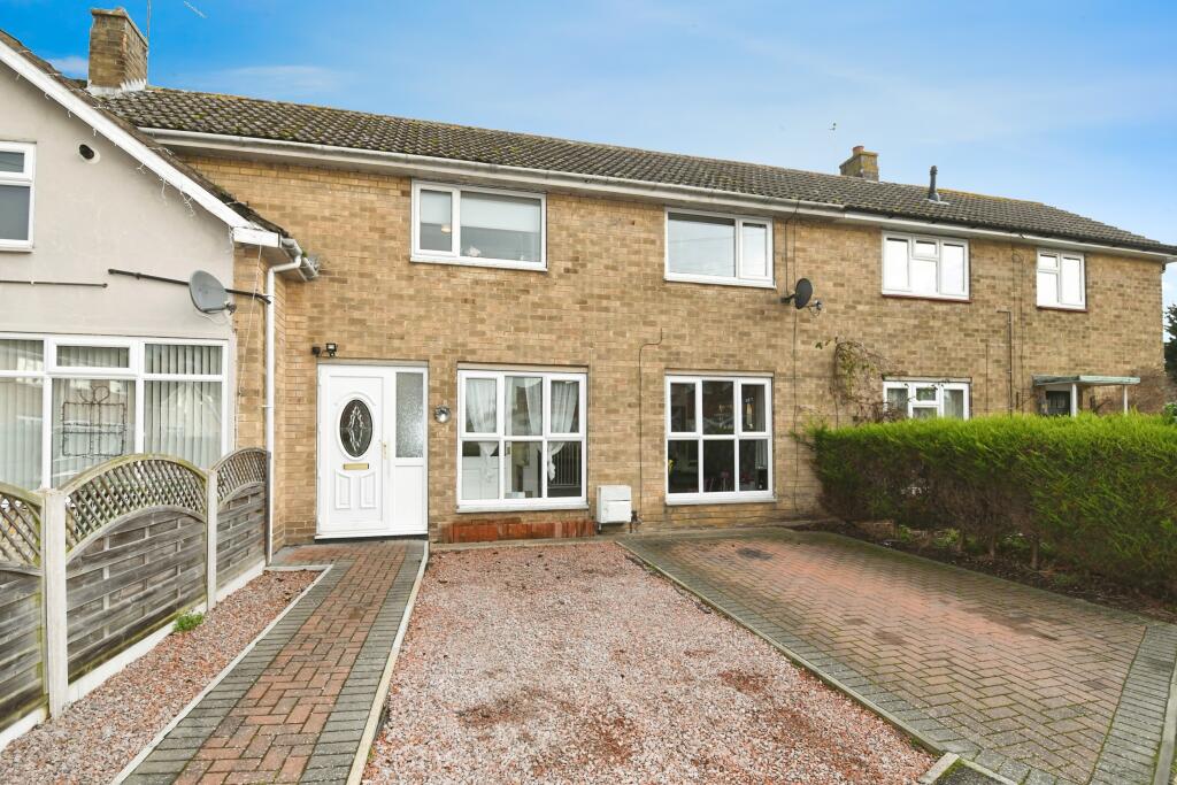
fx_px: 523
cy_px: 392
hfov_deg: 96.7
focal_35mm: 16
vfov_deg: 73.8
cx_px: 588
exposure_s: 1/160
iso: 800
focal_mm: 11
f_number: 7.1
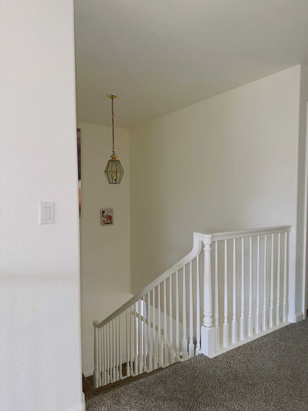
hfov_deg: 56.8
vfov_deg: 71.6
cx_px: 154
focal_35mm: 24
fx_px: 285
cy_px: 206
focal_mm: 6.76
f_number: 1.78
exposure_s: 1/24
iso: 64
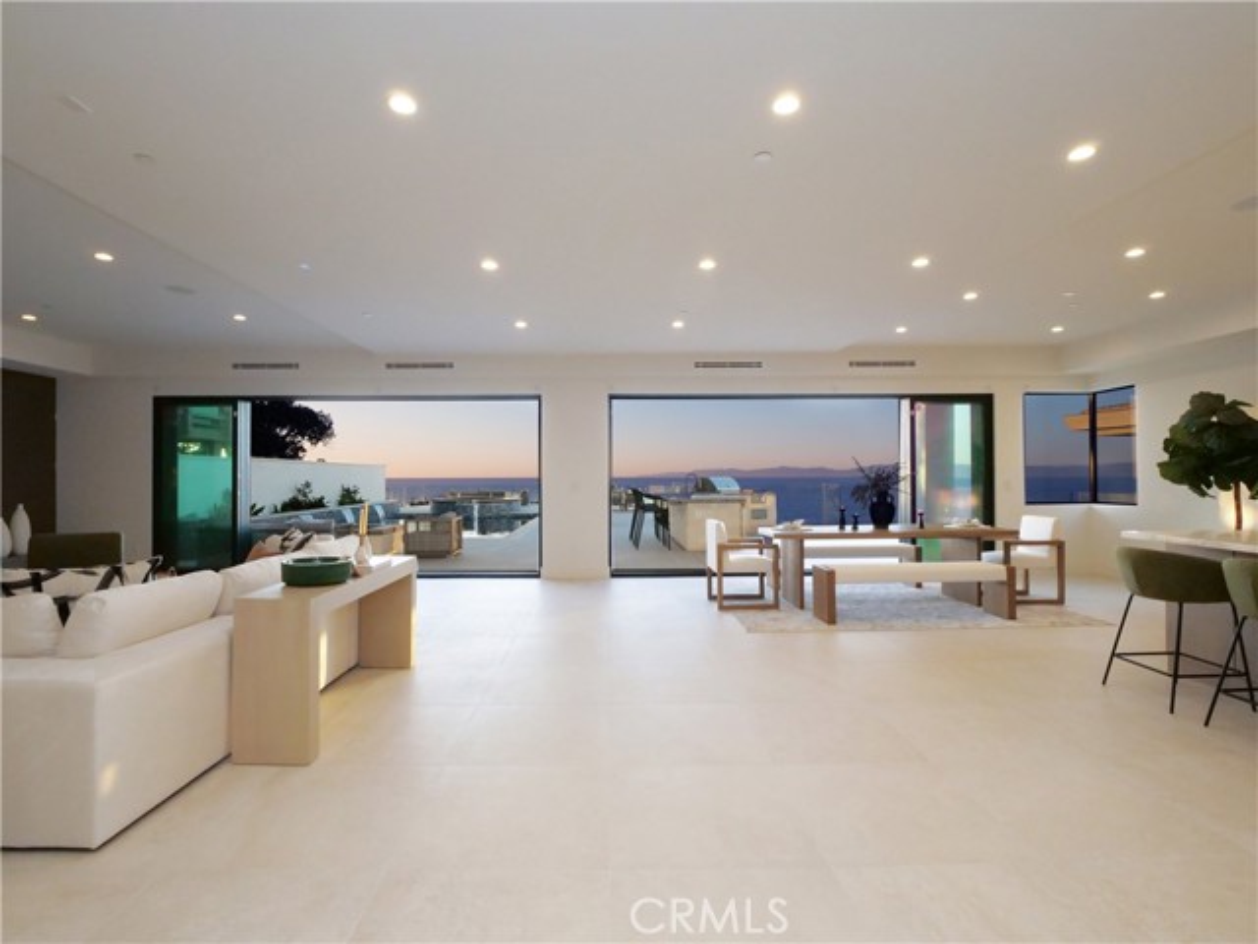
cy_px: 472
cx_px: 629
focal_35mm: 16
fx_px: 581
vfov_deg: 78.1
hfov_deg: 94.5
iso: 2500
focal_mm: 8
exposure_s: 1/160
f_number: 8
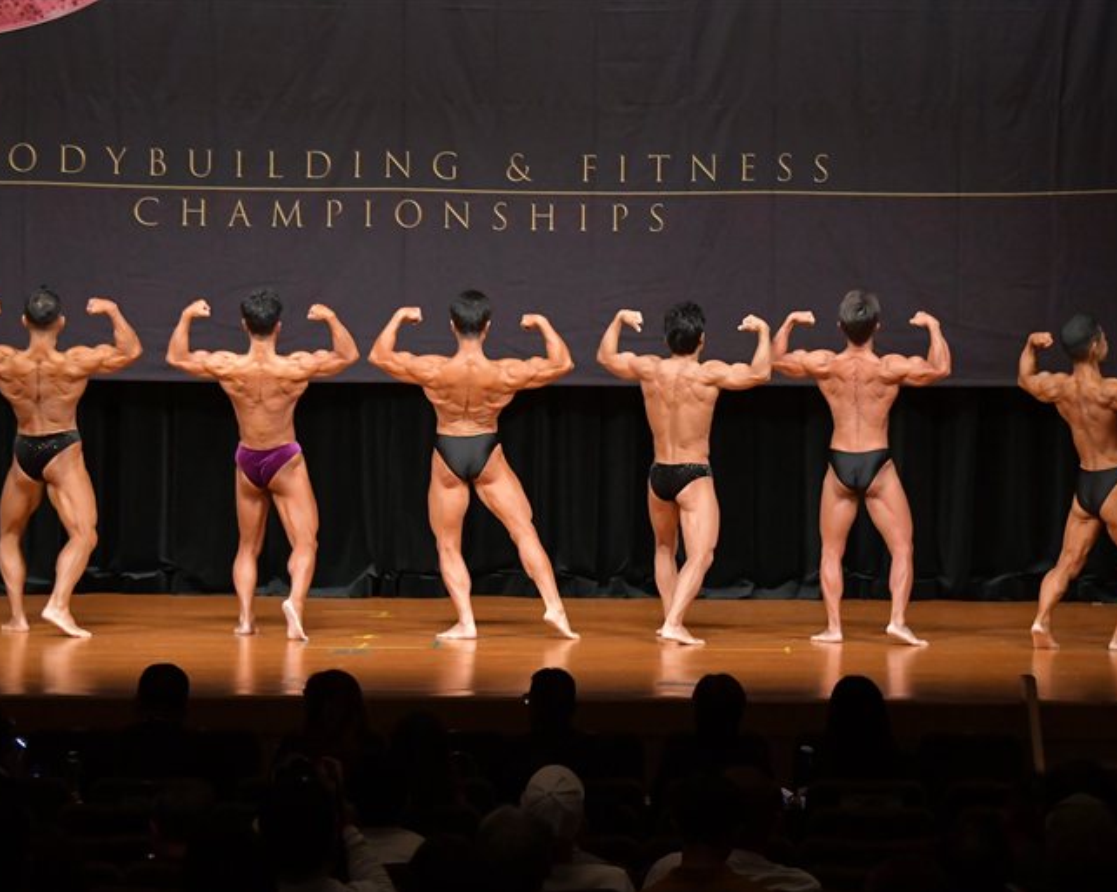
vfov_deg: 10.1
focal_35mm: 153
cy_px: 447
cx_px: 648
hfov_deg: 12.6
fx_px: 5056
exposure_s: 1/400
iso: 5000
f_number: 5.6
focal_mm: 90
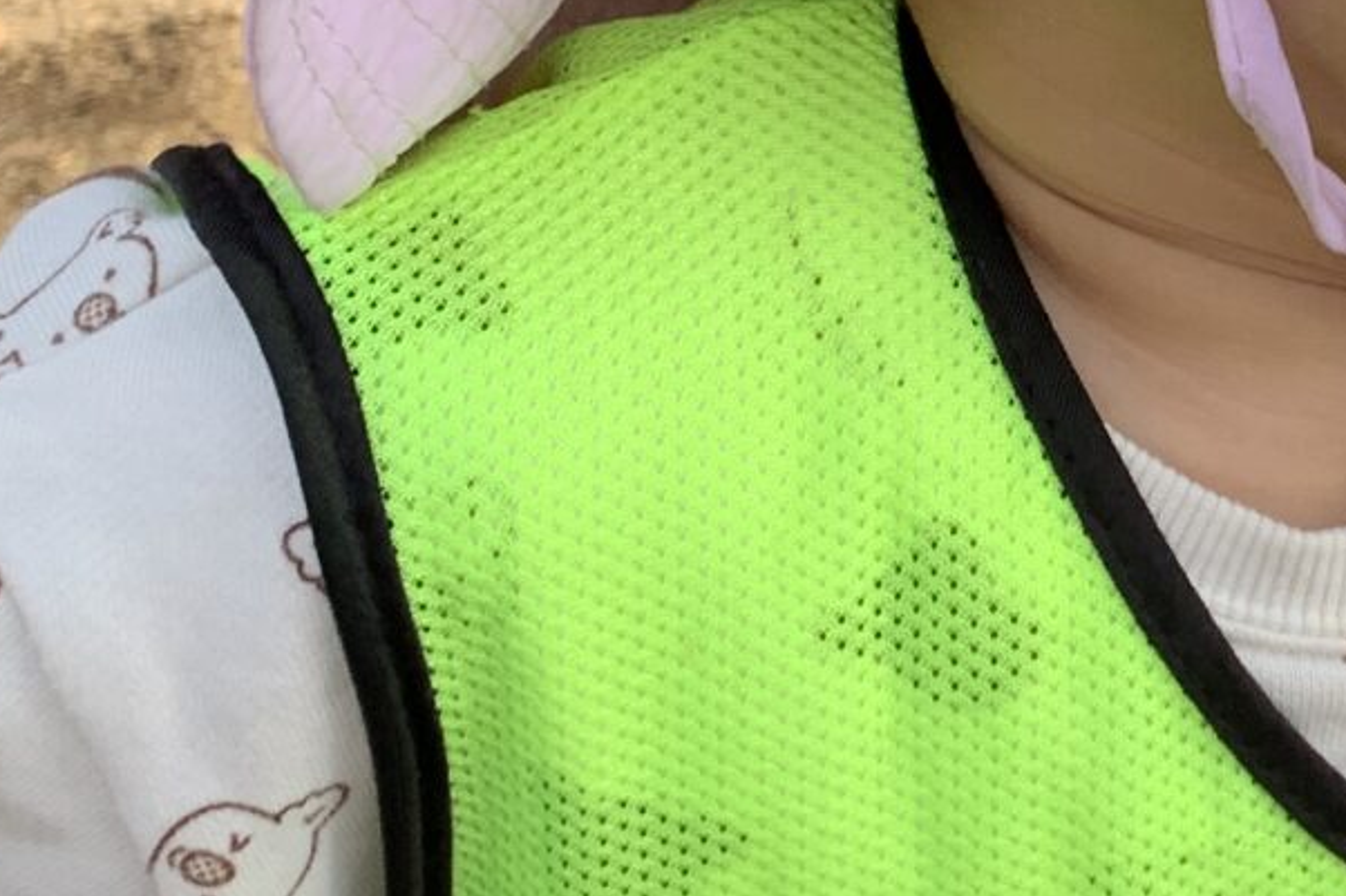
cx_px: 1755
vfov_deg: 11.7
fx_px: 4298
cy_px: -63
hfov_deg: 16.8
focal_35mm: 115
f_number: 1.8
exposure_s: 1/272
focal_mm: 4.25
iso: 25
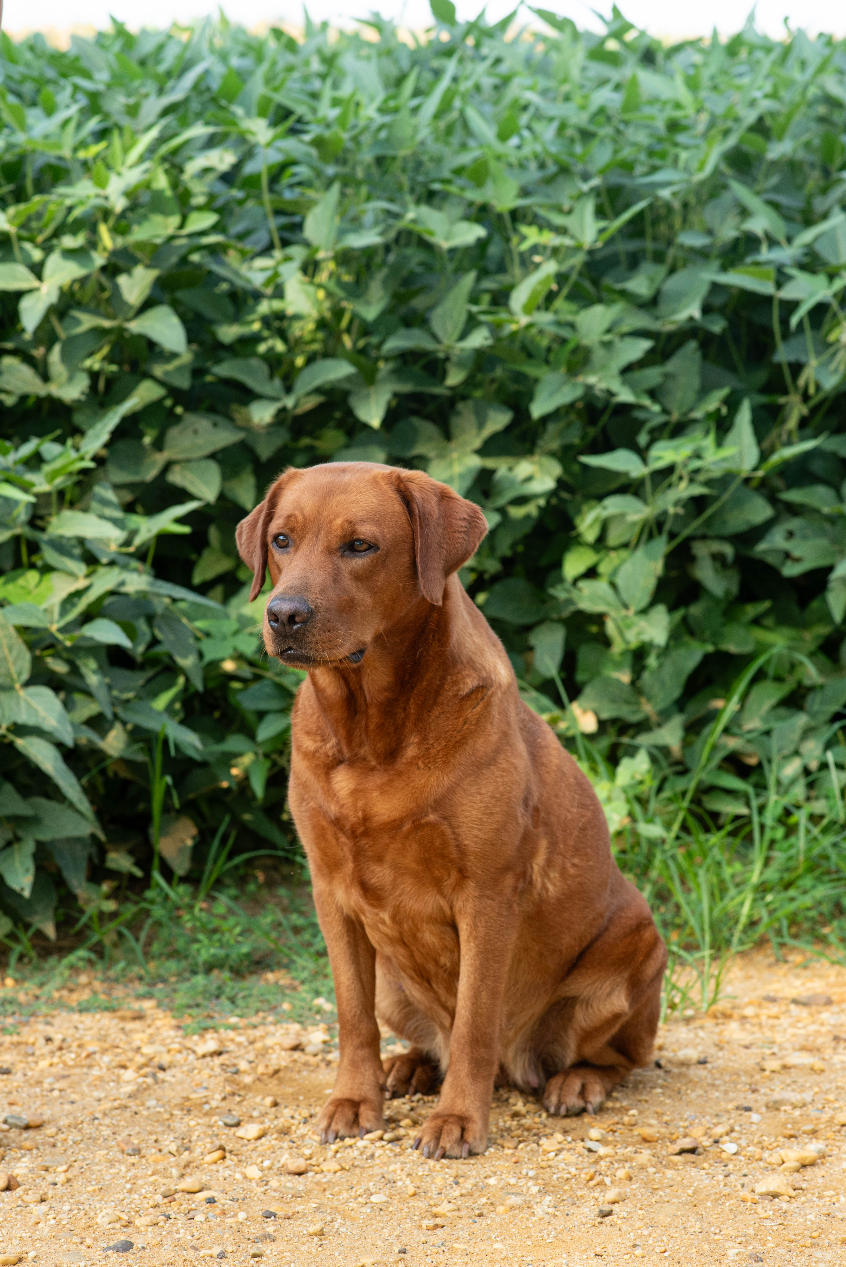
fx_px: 2993
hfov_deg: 16.1
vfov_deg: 23.9
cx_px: 423
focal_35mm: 85
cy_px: 634
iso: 500
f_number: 6.3
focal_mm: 85
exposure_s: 1/400
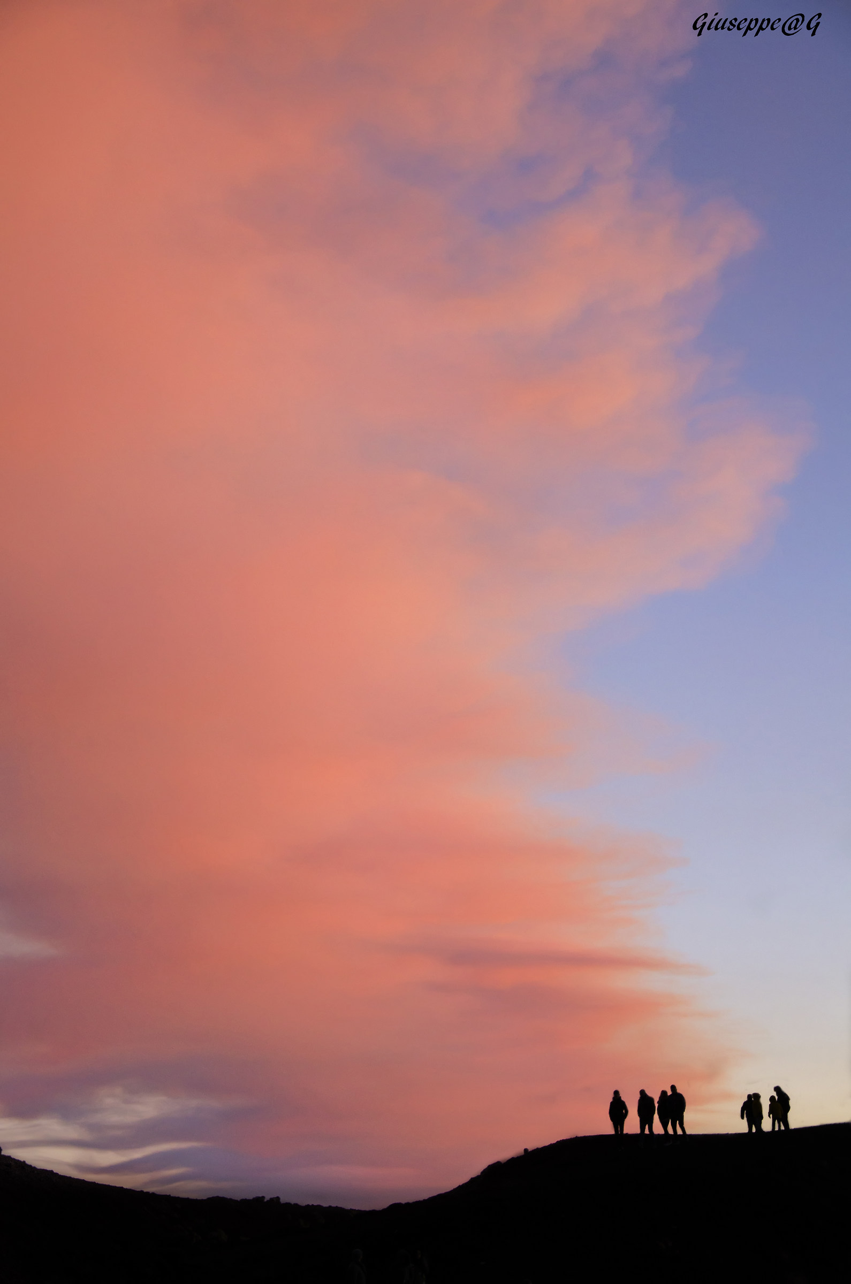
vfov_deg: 32.0
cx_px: 426
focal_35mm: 63
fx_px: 2243
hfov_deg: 21.5
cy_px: 642
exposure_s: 1/320
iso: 320
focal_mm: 42
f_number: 5.6
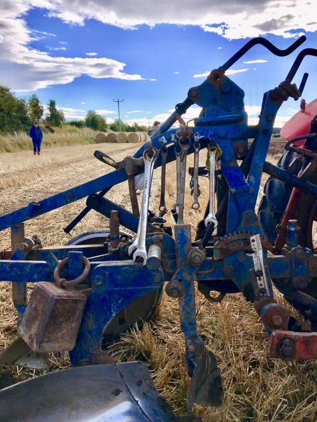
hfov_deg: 48.2
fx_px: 354
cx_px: 158
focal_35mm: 29
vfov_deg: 61.7
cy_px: 211
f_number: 2.2
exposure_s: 1/1748
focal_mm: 4.15
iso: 25
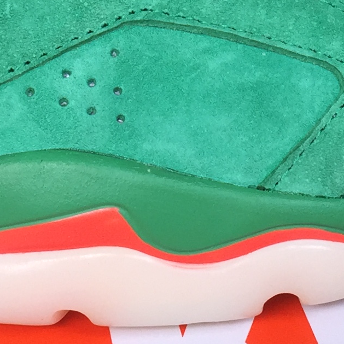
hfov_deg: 13.1
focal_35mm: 133
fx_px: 1495
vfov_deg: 12.6
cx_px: 104
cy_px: -149
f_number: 2.2
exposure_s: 1/120
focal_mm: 4.15
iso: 32
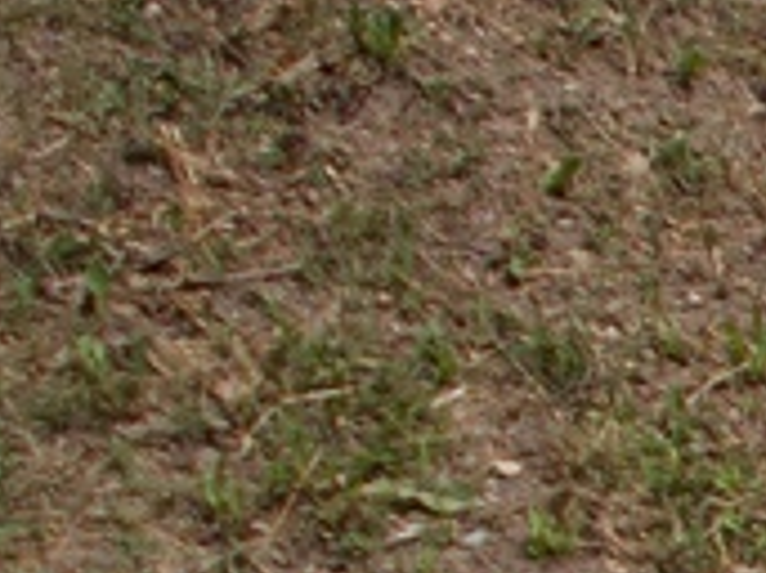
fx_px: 4002
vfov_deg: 8.1
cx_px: 1747
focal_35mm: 181
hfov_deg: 9.8
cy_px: 824
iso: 80
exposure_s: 1/160
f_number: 9.8
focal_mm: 6.9
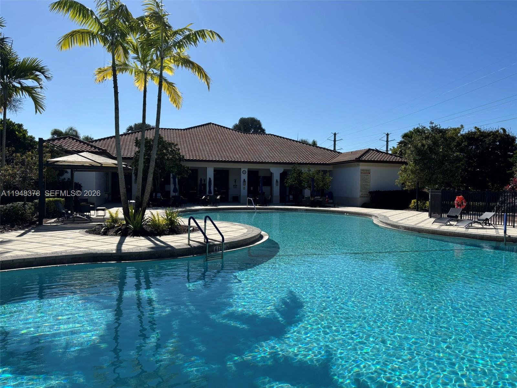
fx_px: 388
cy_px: 194
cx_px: 258
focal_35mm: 26
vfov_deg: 53.1
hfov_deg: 67.3
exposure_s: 1/5618
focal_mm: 5.96
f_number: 1.6
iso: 50
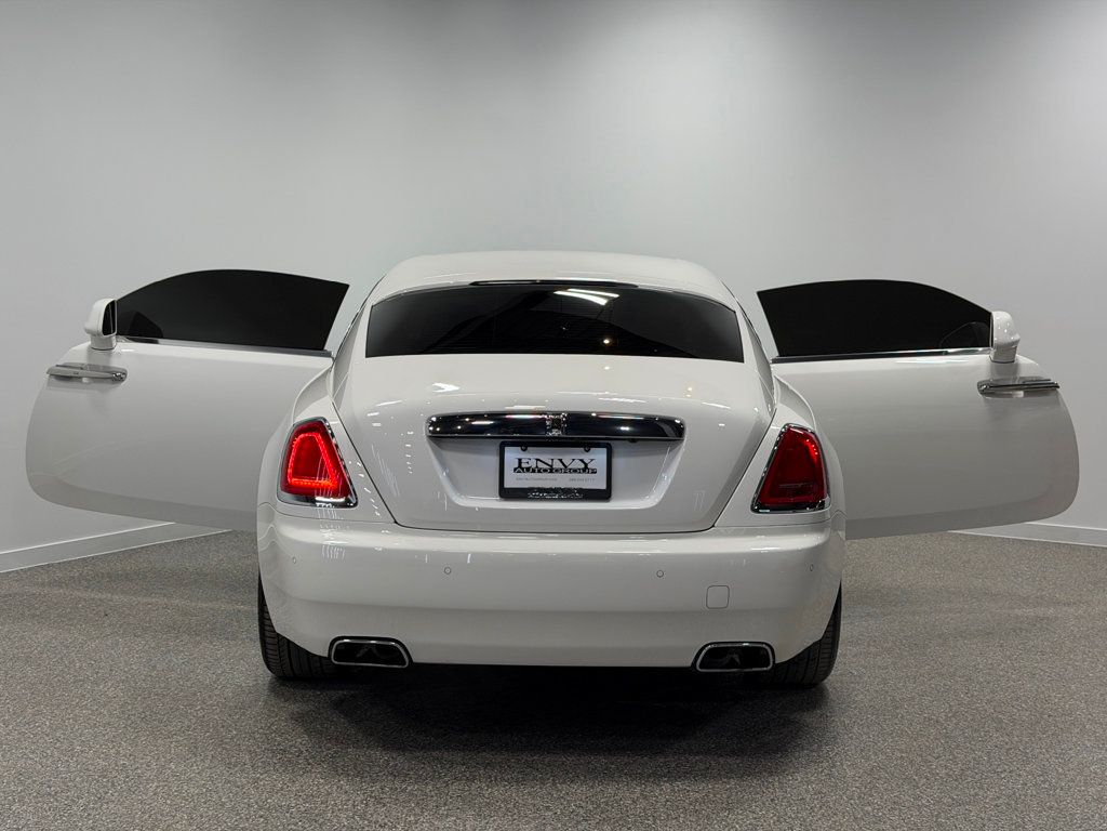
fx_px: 1535
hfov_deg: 39.7
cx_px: 554
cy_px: 416
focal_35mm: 48
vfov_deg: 30.3
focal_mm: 6.76
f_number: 1.78
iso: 64
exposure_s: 1/503
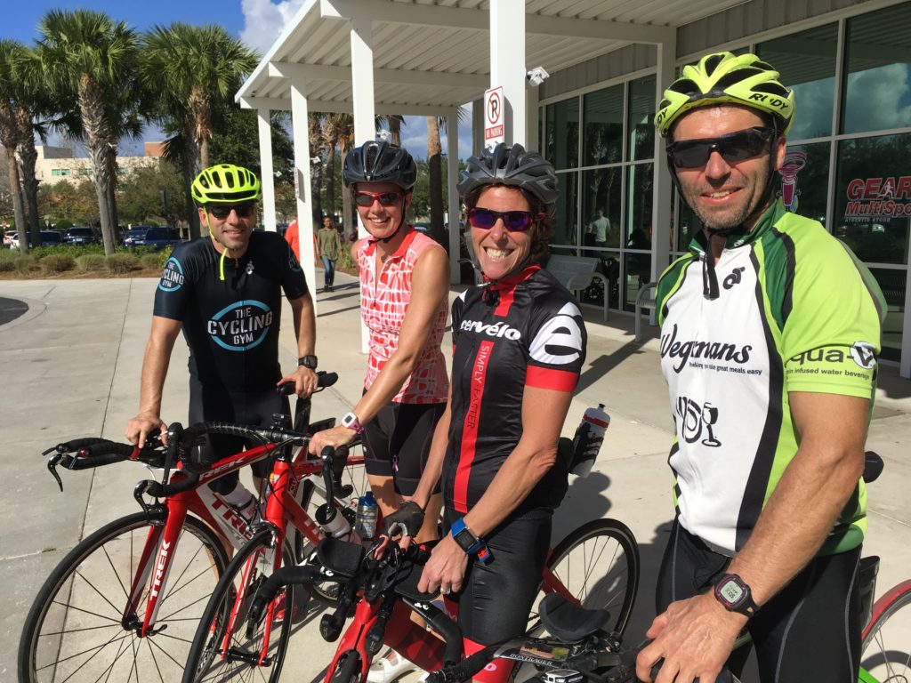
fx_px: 763
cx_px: 456
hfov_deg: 61.7
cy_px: 342
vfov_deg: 48.2
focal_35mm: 29
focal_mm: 4.15
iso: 25
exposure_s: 1/1972
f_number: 2.2
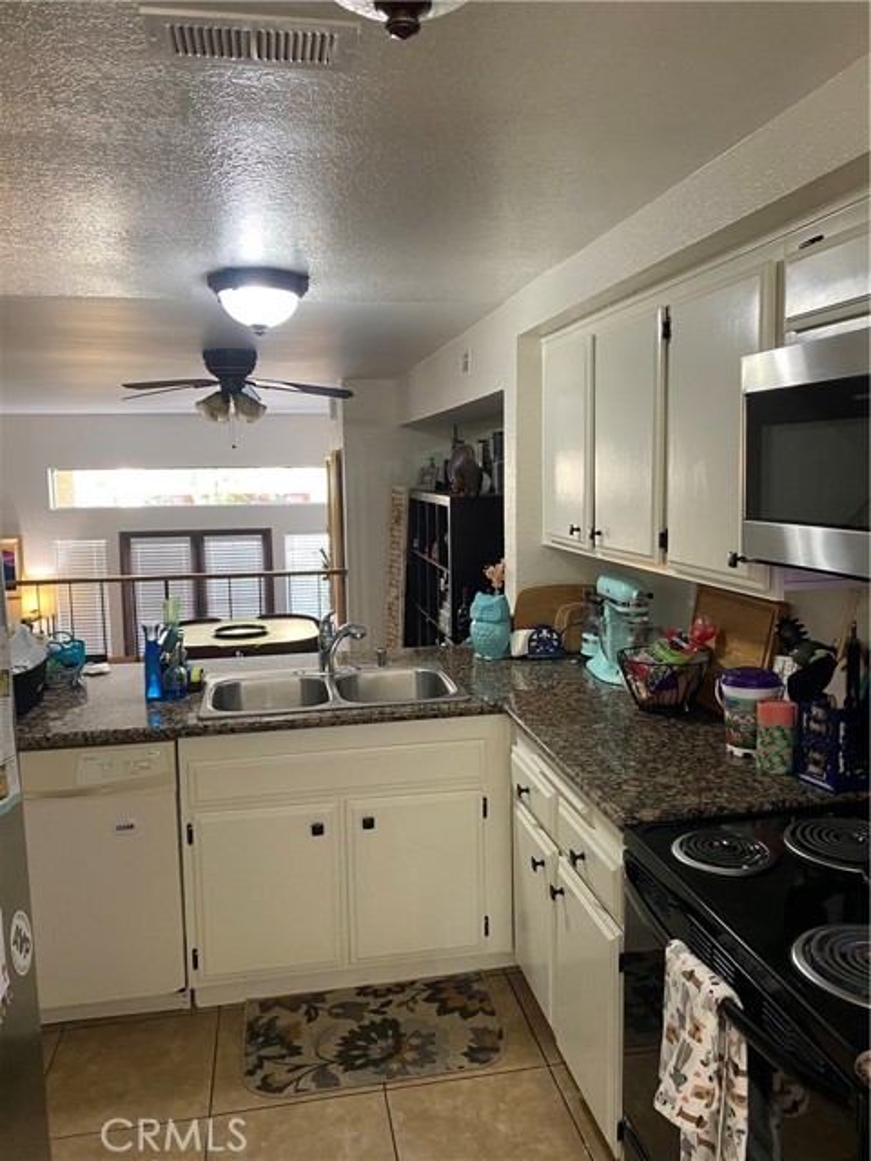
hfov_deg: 53.1
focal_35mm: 26
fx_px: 872
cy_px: 580
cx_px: 436
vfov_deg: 67.3
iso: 160
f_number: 1.8
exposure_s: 1/60
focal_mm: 4.25
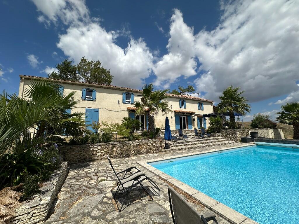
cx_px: 150
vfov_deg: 85.7
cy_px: 112
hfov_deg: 102.1
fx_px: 121
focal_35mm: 14
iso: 50
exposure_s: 1/4000
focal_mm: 2.22
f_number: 2.2
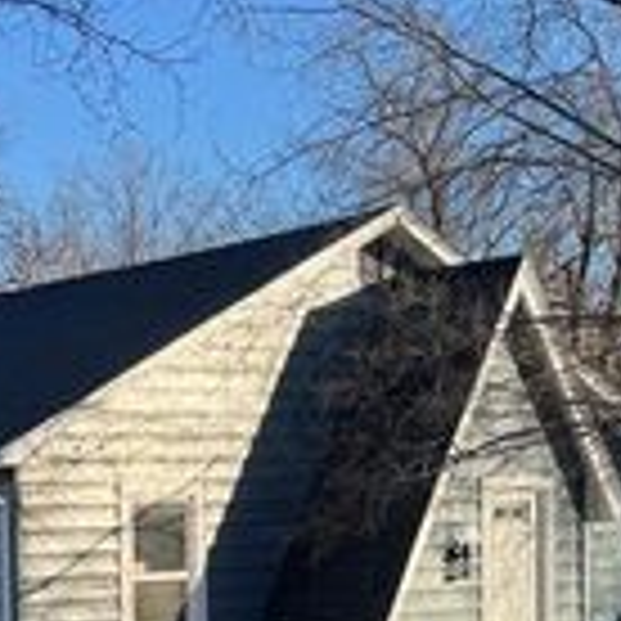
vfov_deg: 22.0
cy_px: 551
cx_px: 45
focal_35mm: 77
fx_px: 1563
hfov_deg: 21.9
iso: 80
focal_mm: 6.76
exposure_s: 1/1560
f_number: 1.78
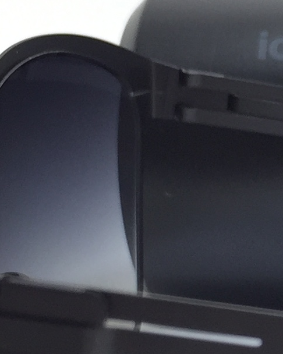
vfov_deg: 12.6
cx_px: 541
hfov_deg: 9.6
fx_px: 1592
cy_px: 312
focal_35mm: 152
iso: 32
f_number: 2.2
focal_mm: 4.15
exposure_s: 1/50
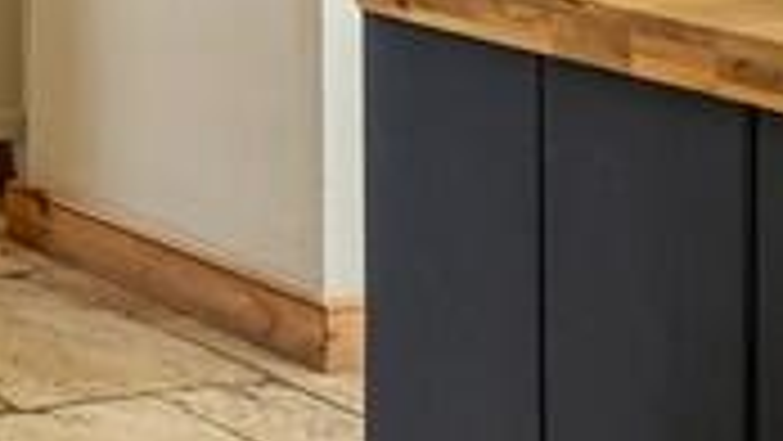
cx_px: -1170
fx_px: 2181
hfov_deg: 13.6
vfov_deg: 10.4
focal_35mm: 105
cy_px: -497
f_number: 7.1
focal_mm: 11
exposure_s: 1/10
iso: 200
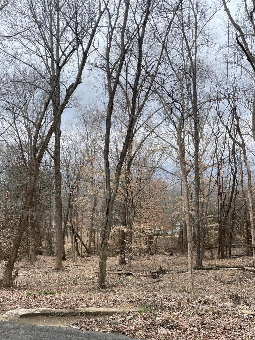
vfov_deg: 48.9
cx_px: 111
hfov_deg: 38.6
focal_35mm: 37
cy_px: 239
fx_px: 363
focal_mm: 4.2
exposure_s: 1/1233
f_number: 1.6
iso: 32
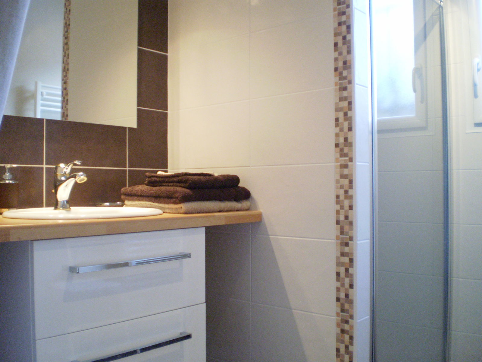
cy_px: 181
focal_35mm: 36
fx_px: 501
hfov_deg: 51.4
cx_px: 241
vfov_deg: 39.7
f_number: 3.1
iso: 400
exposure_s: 1/30
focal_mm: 6.3
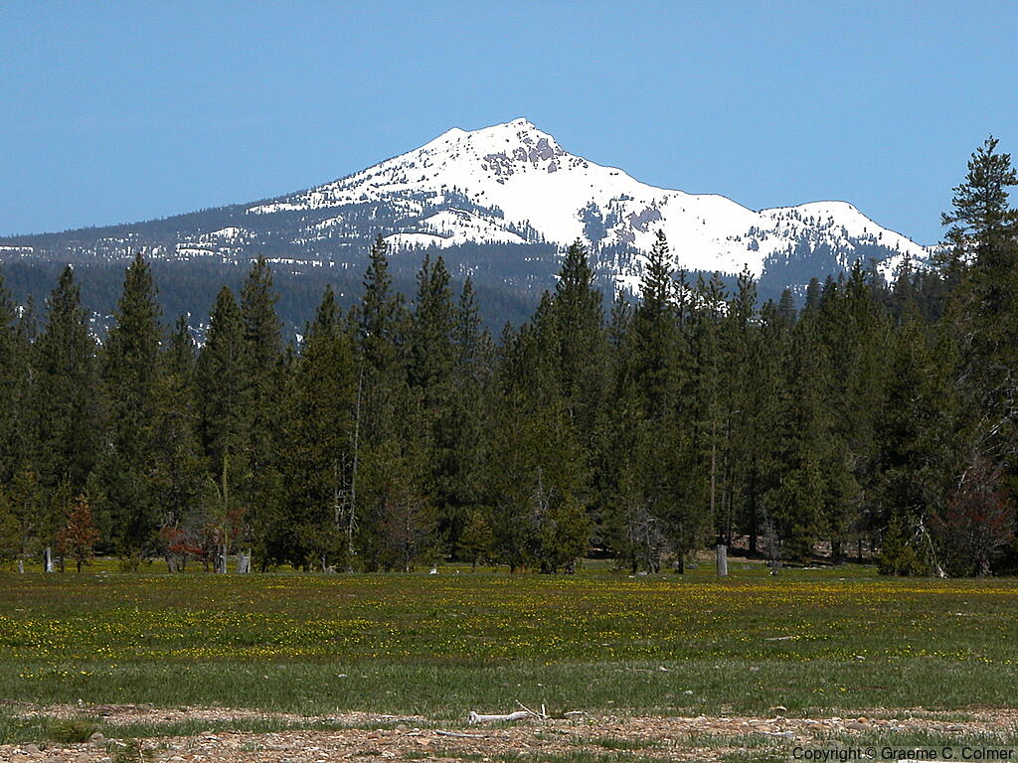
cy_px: 382
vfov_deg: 10.2
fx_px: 4294
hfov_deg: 13.5
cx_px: 509
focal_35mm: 146
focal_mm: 37.7
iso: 100
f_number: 6.9
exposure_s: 1/467
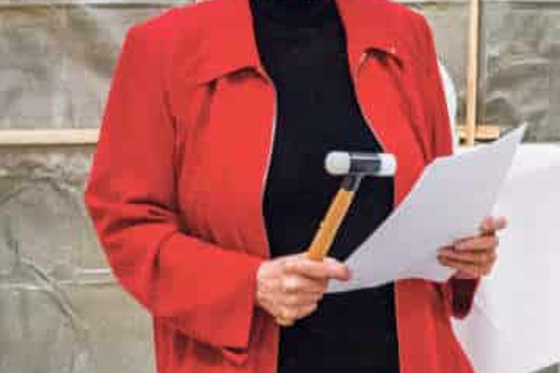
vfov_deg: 11.3
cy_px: 266
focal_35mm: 121
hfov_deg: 16.7
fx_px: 1882
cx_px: 486
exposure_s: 1/125
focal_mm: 24
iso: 2500
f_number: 3.8
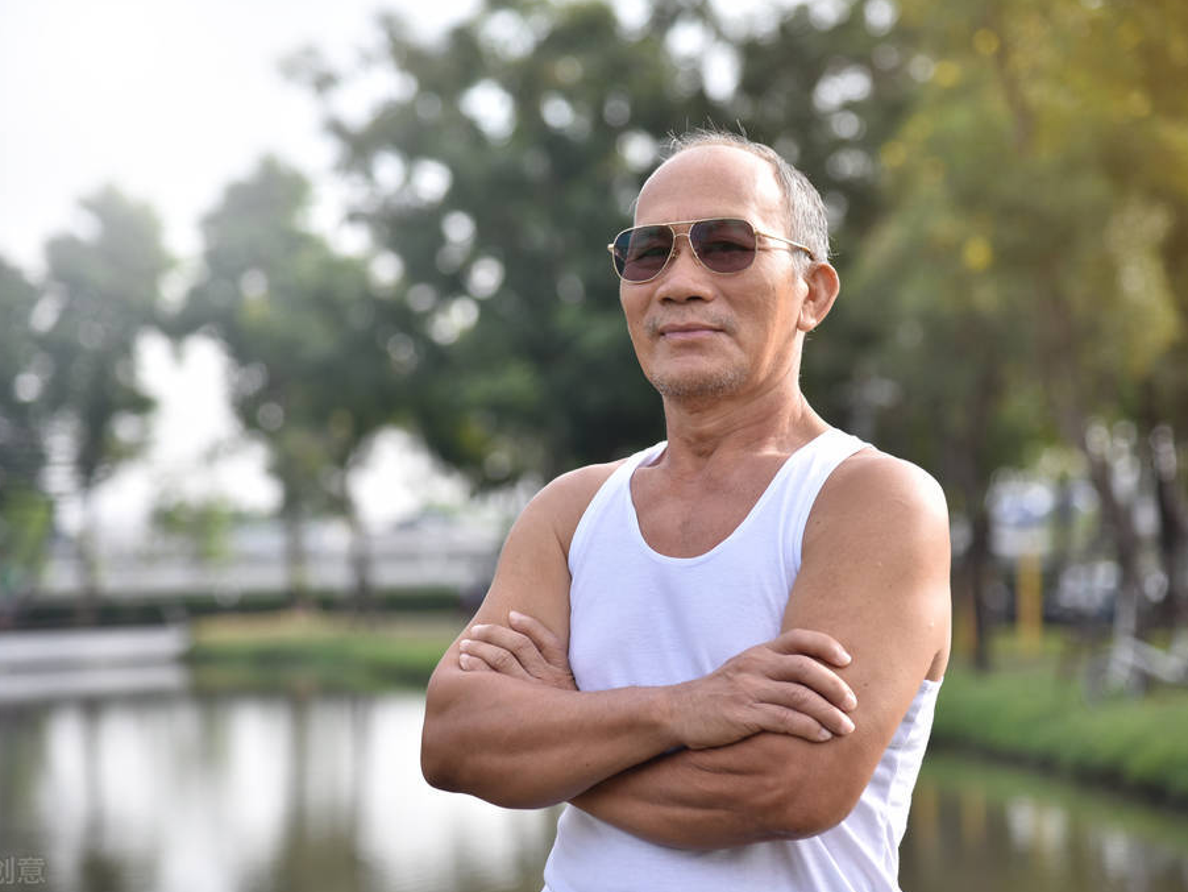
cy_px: 445
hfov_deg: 16.4
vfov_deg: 12.4
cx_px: 596
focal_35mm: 120
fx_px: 4119
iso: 100
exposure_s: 1/320
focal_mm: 110
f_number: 4
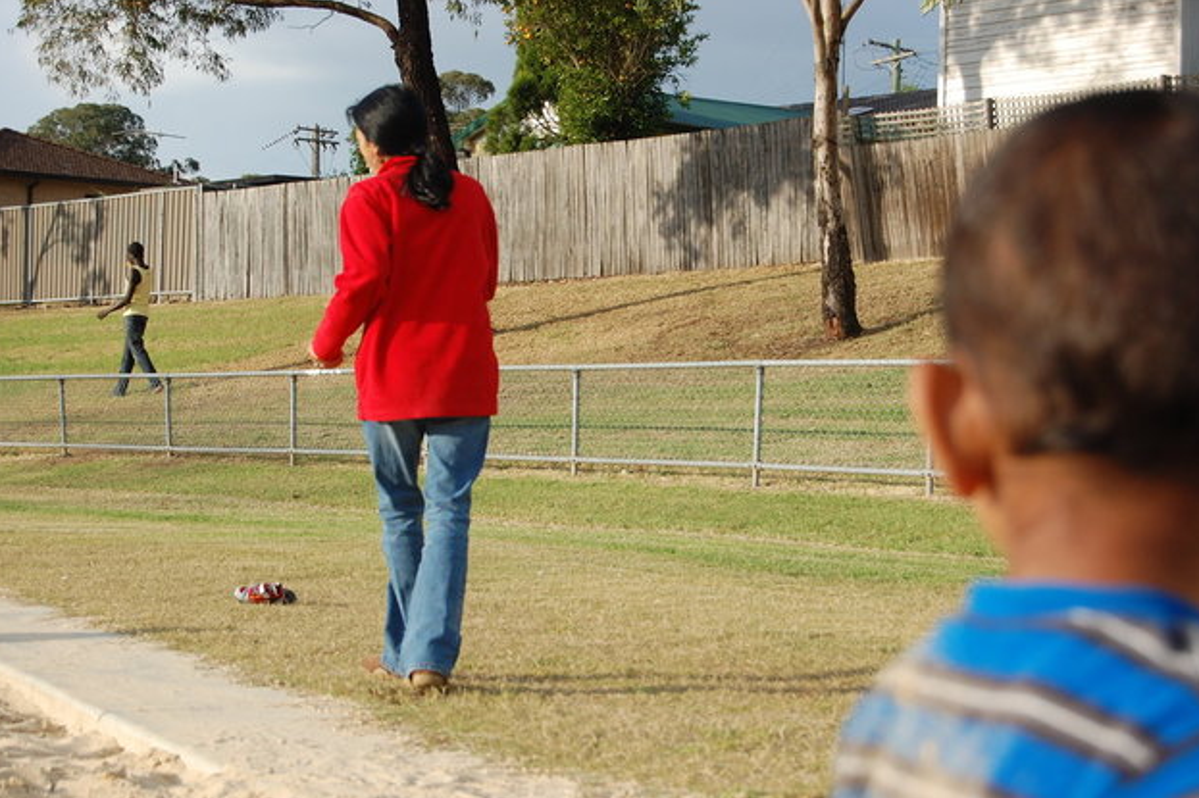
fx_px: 2564
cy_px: 408
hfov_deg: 26.3
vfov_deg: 17.7
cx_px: 595
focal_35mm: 77
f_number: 9
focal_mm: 50
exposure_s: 1/320
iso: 200
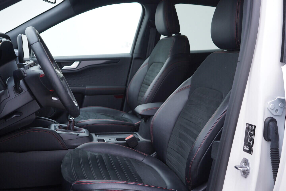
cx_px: 143
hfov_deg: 53.1
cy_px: 96
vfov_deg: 36.9
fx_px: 286
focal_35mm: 36
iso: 125
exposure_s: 1/40
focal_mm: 24
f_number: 2.8
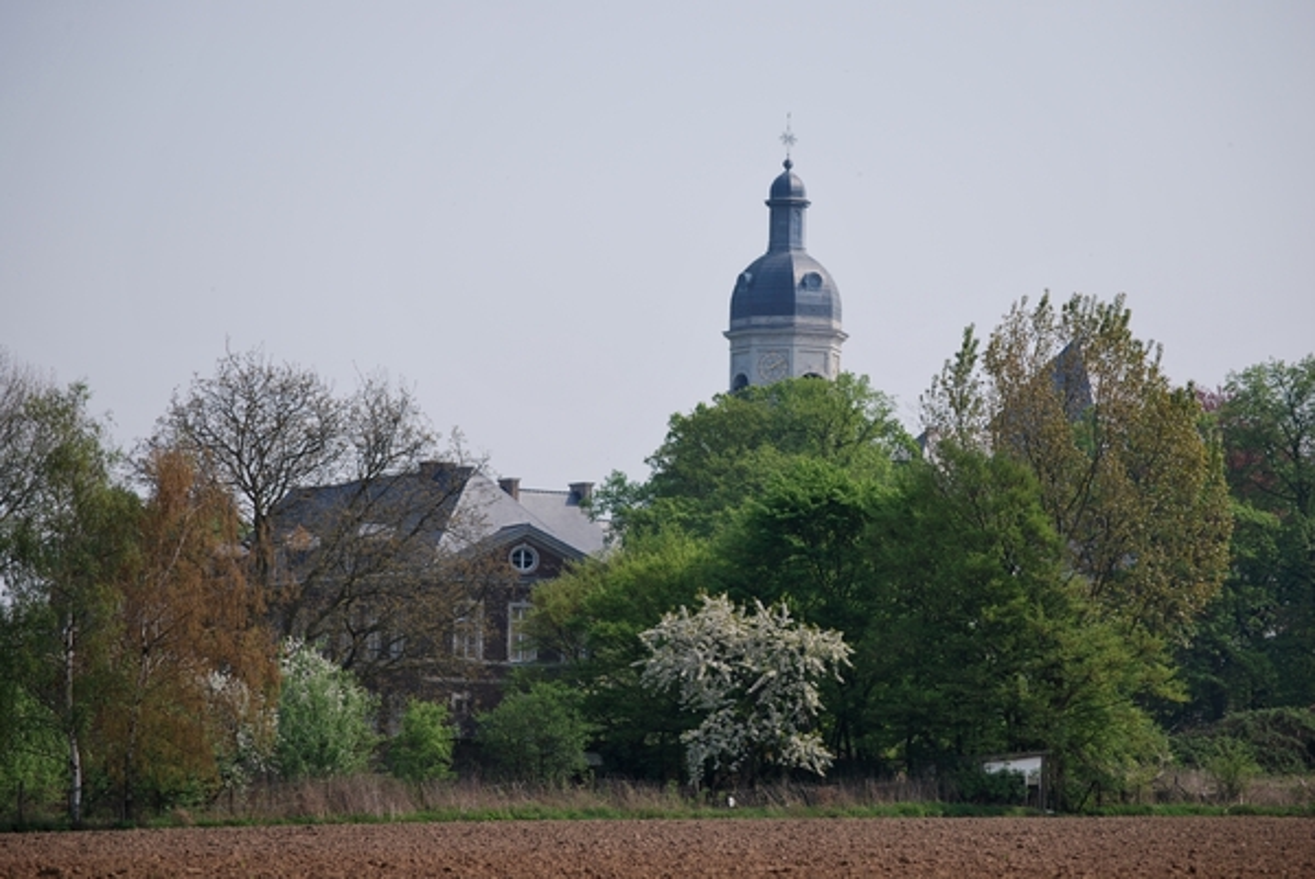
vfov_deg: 10.0
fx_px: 5044
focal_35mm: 138
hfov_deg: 14.9
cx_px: 658
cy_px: 440
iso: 100
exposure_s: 1/500
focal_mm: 92
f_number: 5.6
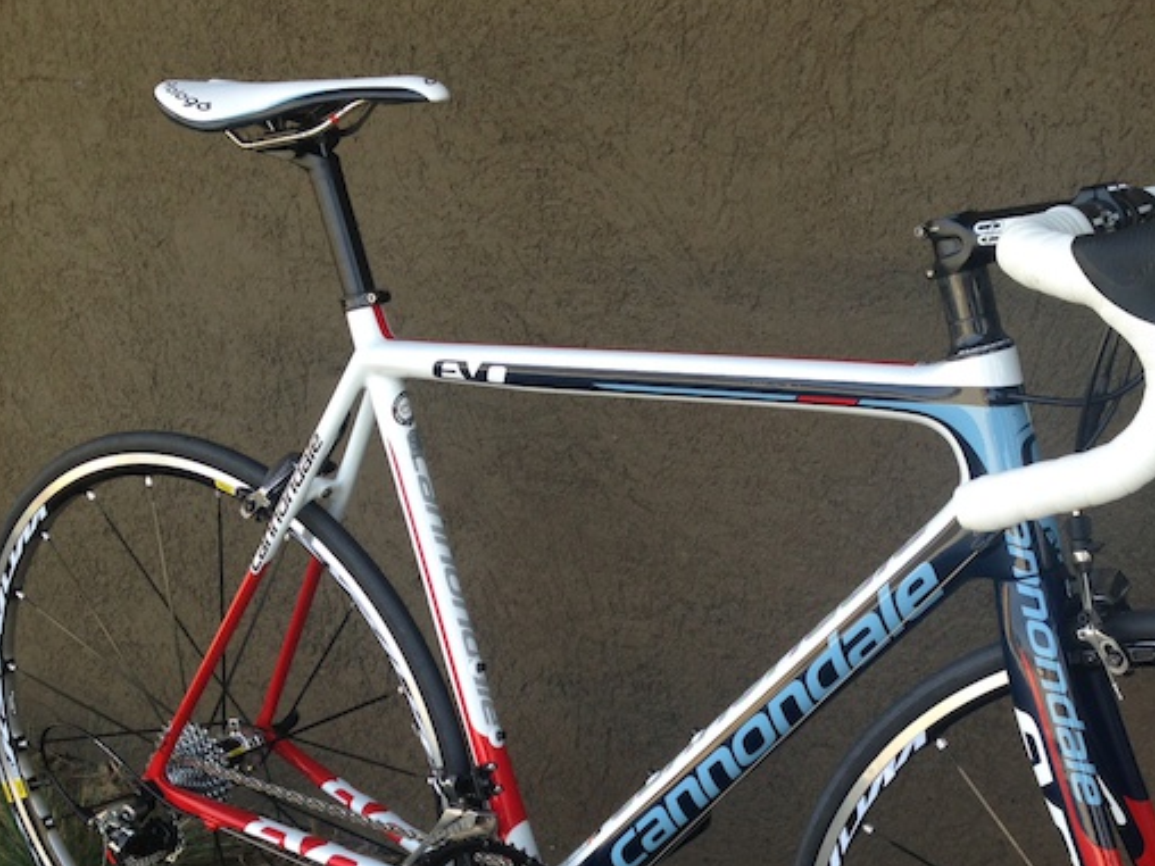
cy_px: 623
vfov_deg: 27.7
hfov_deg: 36.6
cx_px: 734
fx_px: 1735
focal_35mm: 52
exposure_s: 1/120
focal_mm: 4.12
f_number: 2.4
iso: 50
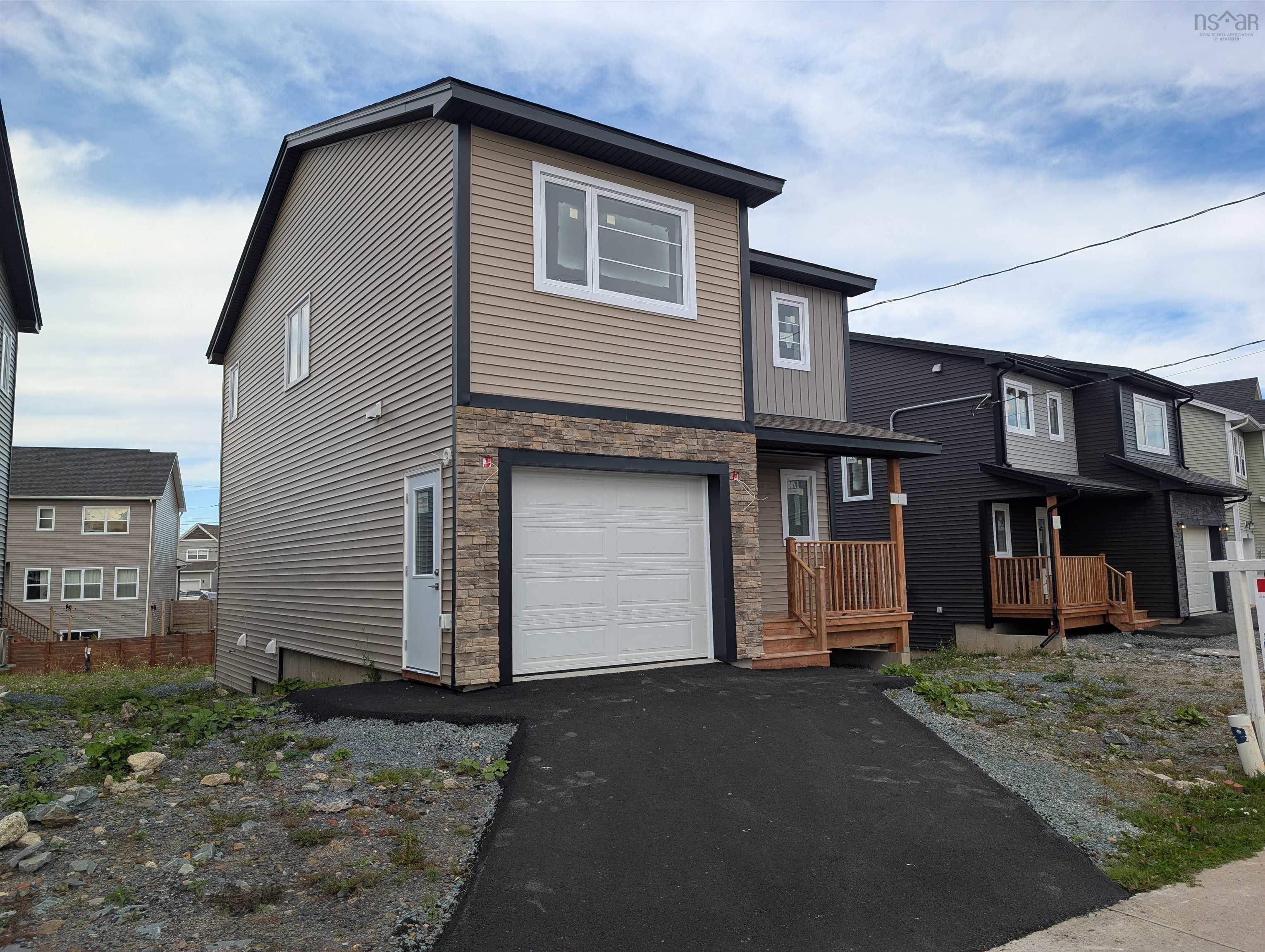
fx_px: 878
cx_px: 632
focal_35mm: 24
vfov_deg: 56.9
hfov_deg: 71.5
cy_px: 476
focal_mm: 6.9
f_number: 1.68
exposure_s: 1/534
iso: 21
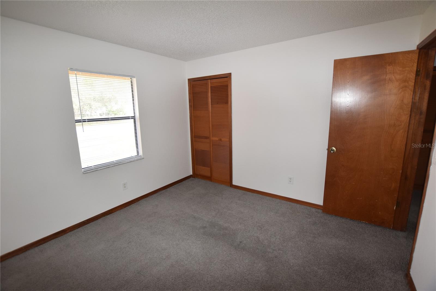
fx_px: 182
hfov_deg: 100.4
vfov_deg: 77.3
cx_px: 218
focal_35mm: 15
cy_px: 146
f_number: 5
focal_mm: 10
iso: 800
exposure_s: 1/100
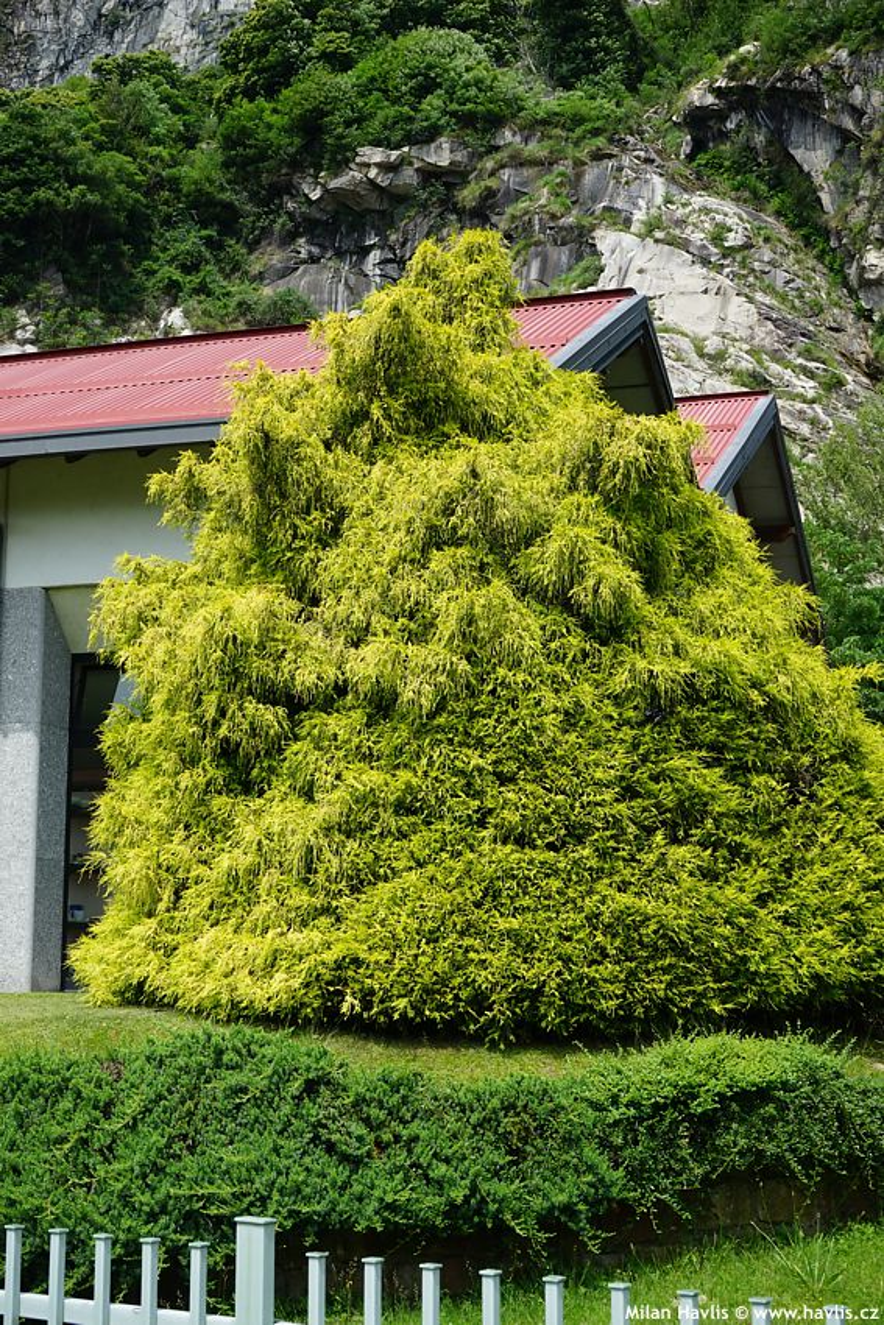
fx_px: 1951
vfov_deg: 37.5
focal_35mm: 53
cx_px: 442
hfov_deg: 25.5
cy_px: 662
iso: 100
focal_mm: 53
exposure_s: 1/100
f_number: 10
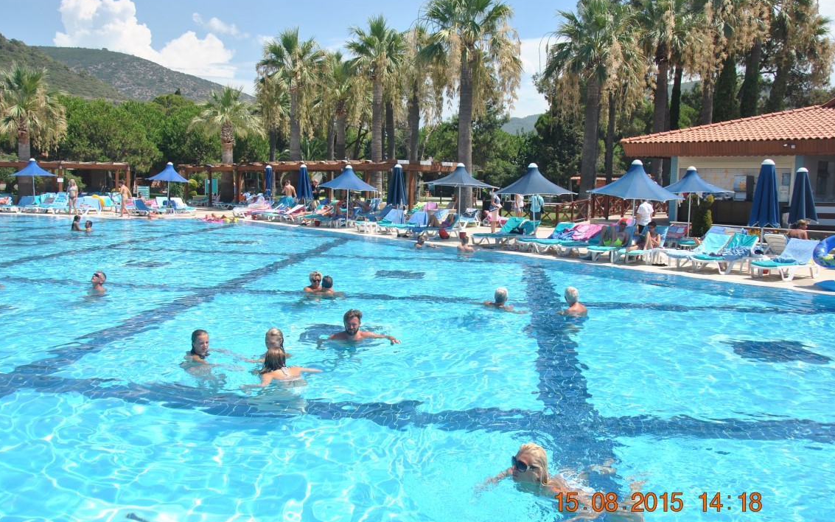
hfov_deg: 61.2
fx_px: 705
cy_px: 262
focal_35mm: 31
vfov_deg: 40.6
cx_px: 420
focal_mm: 20
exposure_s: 1/250
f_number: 8
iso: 100
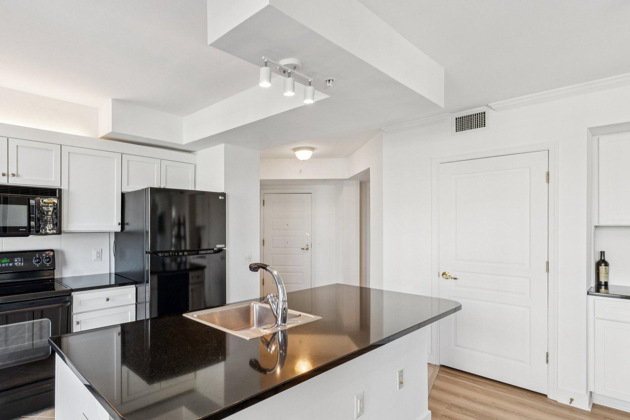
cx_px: 234
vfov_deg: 64.5
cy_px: 217
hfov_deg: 85.1
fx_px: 332
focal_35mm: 19
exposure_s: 1/20
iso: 250
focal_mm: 10
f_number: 9
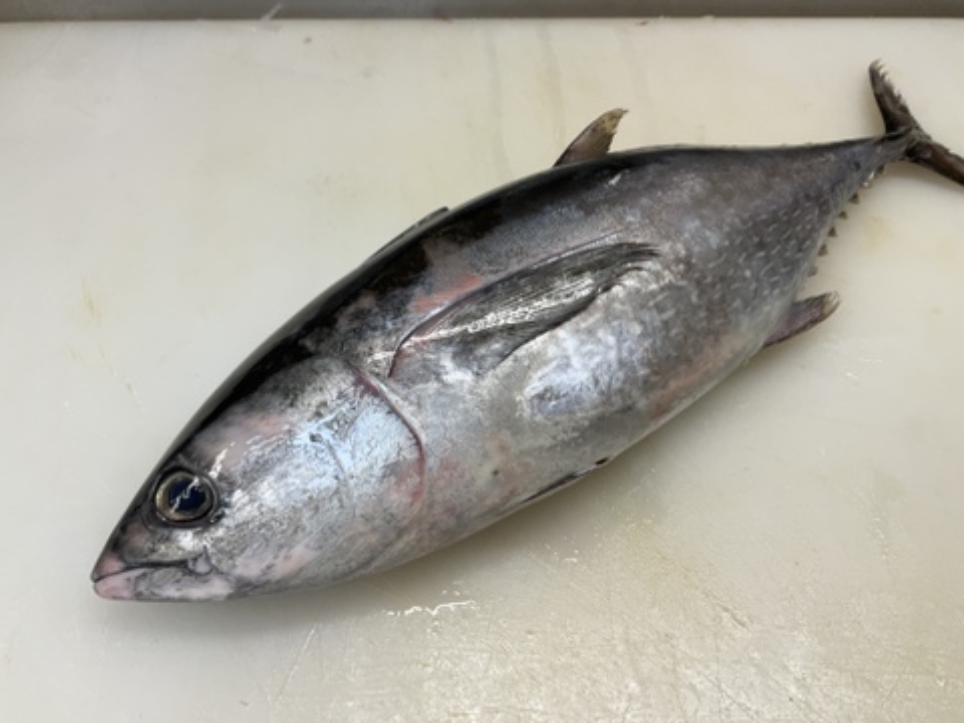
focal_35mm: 29
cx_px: 482
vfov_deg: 48.2
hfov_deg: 61.7
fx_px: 808
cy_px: 362
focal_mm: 3
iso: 32
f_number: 1.8
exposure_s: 1/120
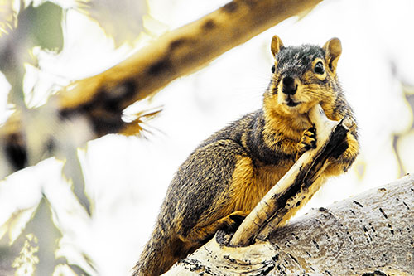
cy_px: 138
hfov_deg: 1.7
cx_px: 207
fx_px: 13795
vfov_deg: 1.1
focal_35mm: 1200
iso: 800
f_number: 13
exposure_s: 1/1250
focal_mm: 1200
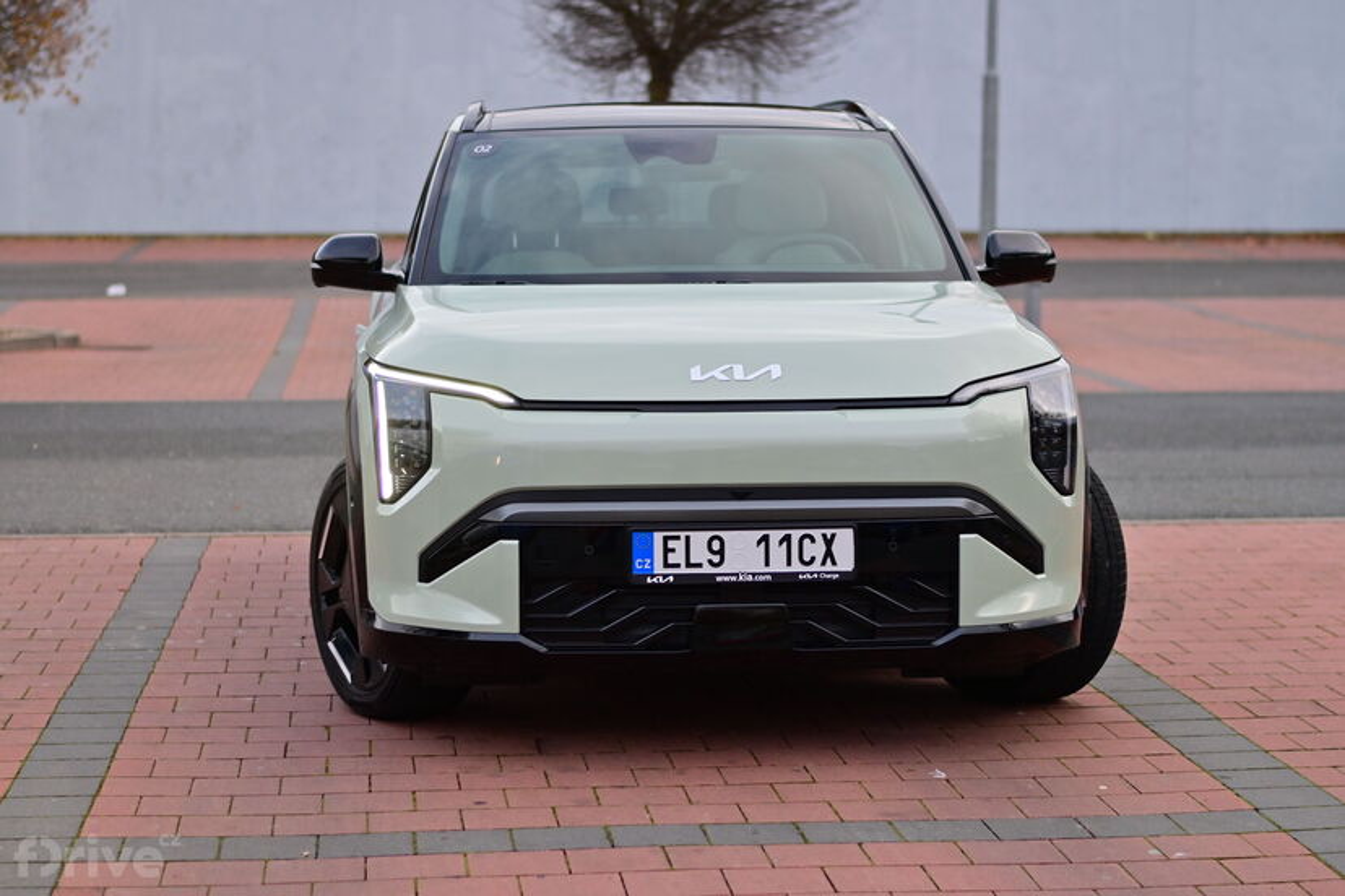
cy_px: 448
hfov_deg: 27.0
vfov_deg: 18.2
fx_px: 2802
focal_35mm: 75
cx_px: 672
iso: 400
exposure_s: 1/1600
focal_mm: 50
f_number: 2
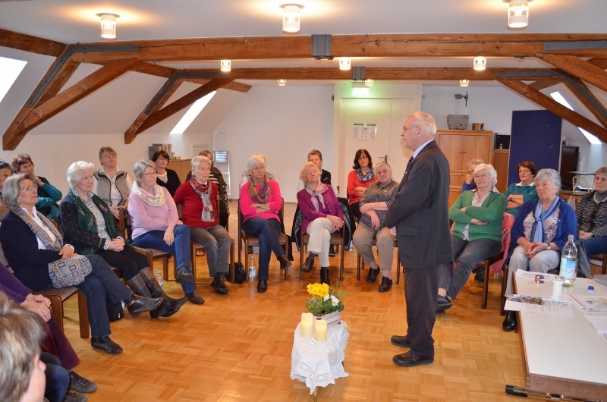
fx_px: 505
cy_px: 201
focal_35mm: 30
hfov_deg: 62.0
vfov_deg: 43.4
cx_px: 304
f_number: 3.8
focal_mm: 20
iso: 2500
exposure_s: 1/60
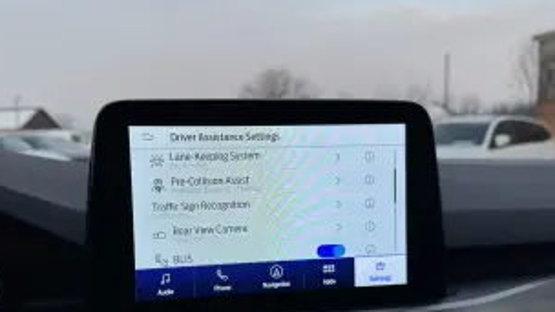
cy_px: 213
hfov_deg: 62.4
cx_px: 245
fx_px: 456
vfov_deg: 37.3
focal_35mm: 31
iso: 80
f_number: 1.78
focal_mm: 6.76
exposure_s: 1/448
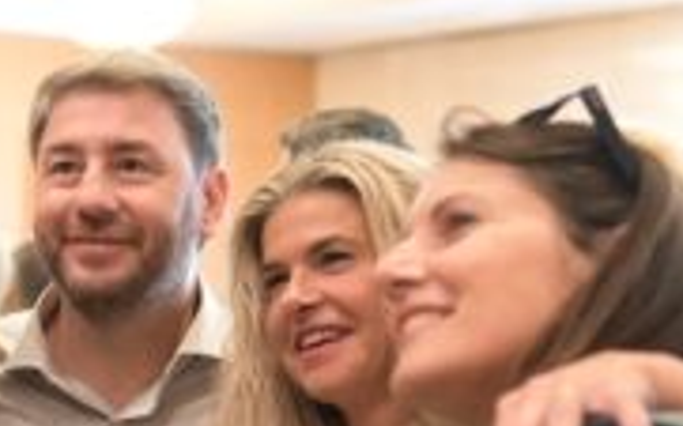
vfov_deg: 10.7
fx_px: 2270
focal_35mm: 122
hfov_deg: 16.6
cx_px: -49
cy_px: 336
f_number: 2.2
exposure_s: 1/320
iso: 6400
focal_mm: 35
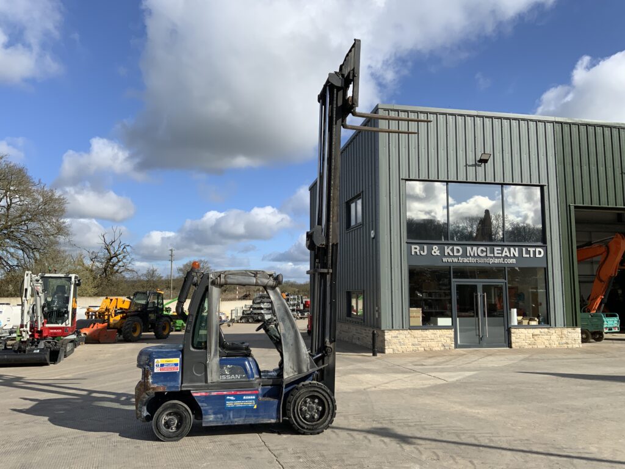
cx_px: 312
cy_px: 234
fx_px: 524
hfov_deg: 61.7
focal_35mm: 29
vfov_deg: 48.2
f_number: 1.8
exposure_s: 1/2320
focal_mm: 3
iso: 16
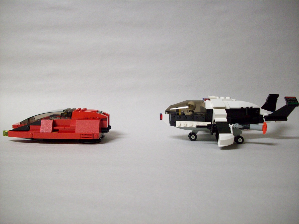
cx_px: 150
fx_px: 320
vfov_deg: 38.7
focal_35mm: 37
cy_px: 112
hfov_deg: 50.1
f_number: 2.8
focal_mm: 6.2
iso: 160
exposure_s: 1/22.2
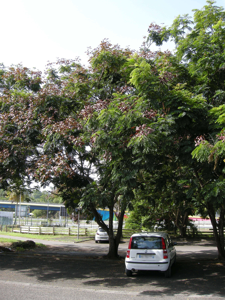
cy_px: 150
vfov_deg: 52.6
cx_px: 112
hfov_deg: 40.7
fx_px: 303
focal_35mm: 35
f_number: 4.3
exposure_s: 1/134
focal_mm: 7.5
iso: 64
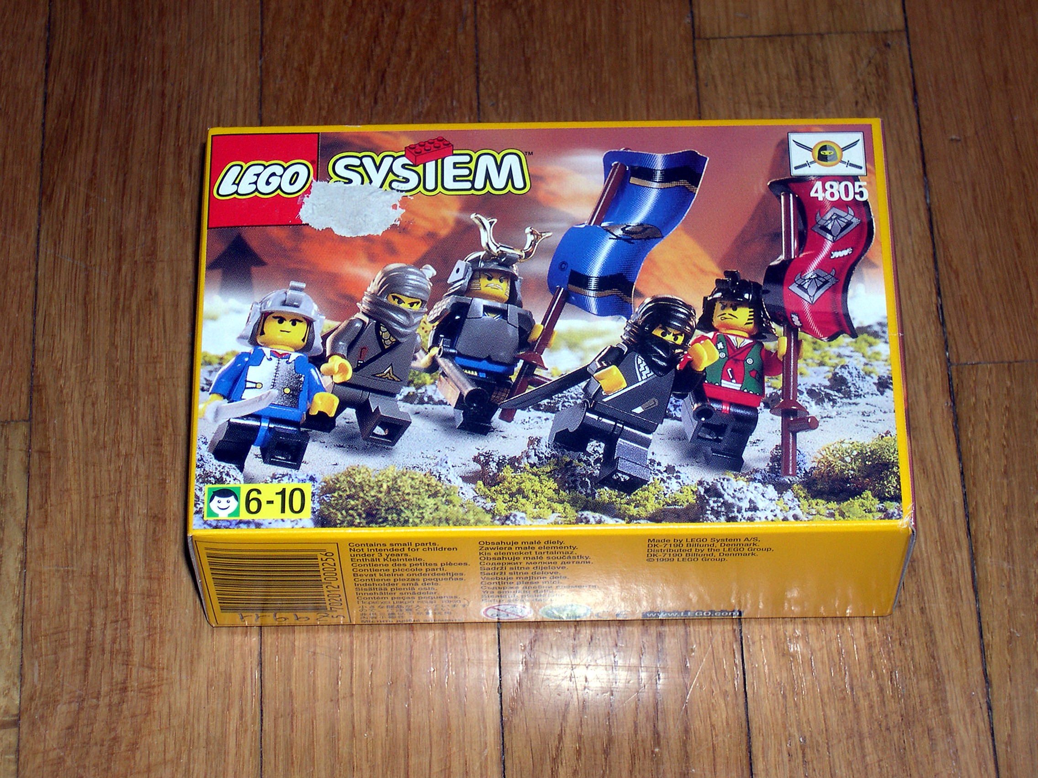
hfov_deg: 21.3
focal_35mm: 92
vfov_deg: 16.1
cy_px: 389
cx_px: 519
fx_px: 2759
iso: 100
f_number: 4.5
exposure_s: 1/60
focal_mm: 19.5
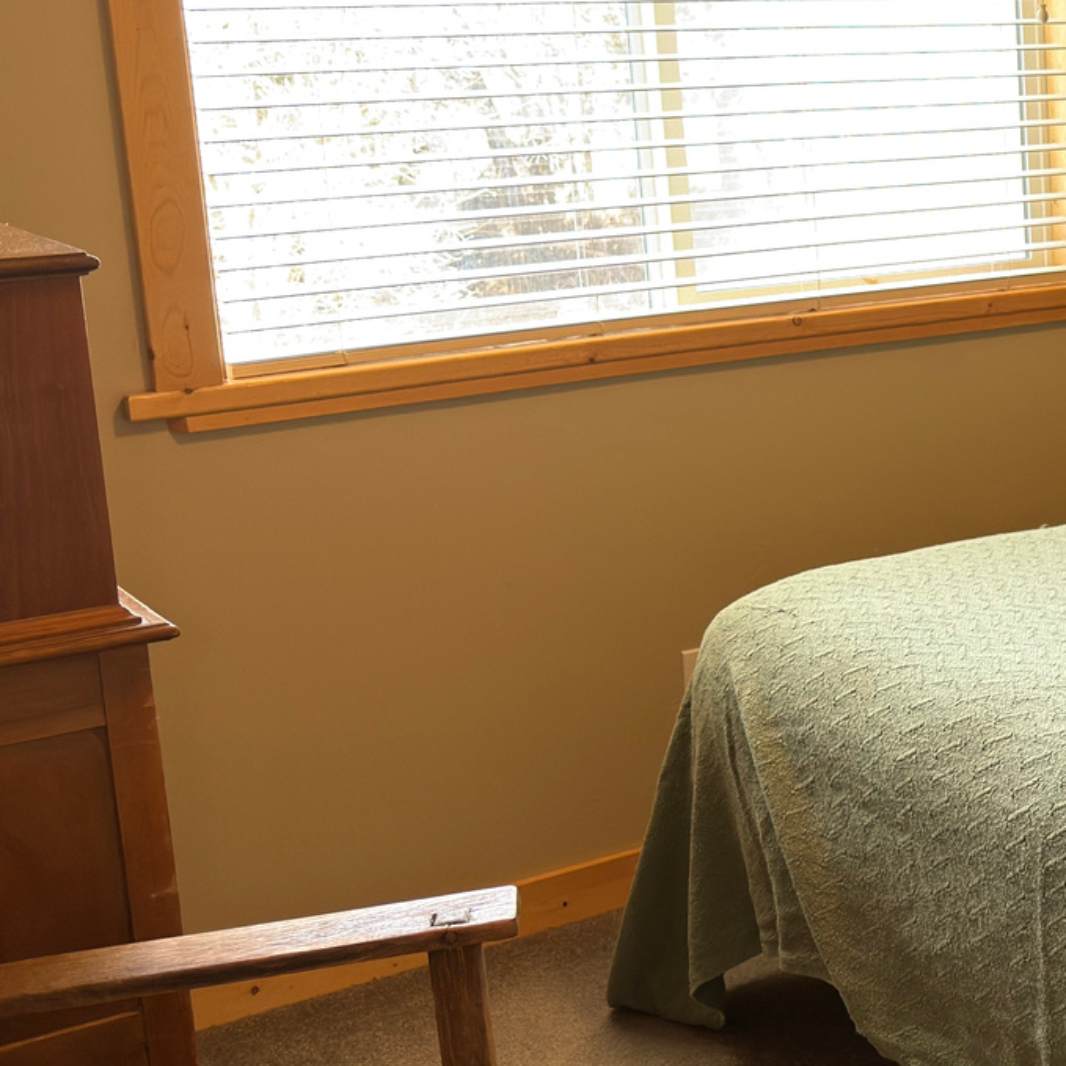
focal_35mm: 64
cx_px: 1344
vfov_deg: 26.9
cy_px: 496
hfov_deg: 24.0
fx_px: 2230
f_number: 1.78
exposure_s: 1/60
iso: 100
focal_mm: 6.76
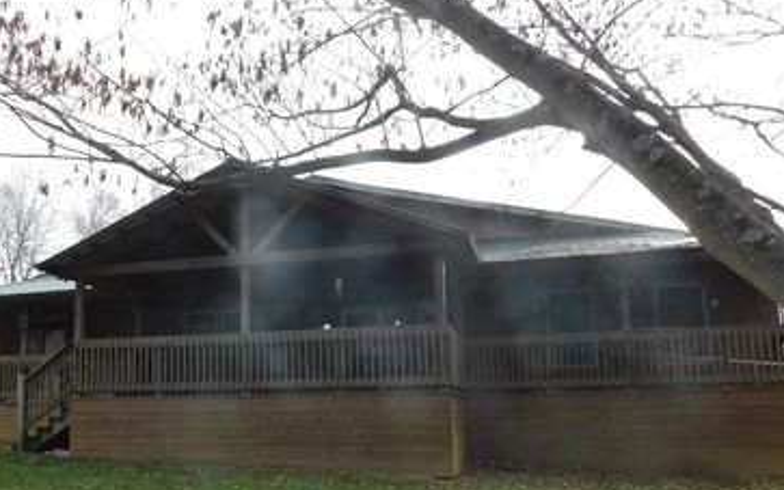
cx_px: 274
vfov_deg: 36.0
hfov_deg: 54.4
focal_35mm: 35
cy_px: 321
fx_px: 748
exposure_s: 1/250
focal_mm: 4.1
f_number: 3
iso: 125
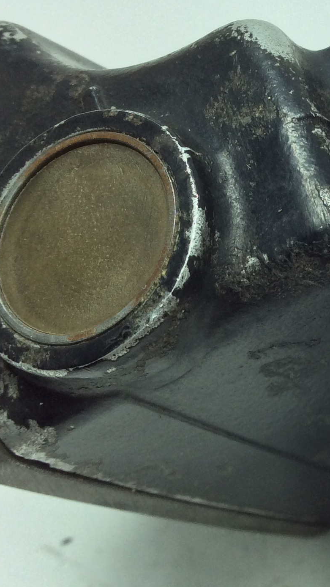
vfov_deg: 32.3
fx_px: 1011
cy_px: 247
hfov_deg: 17.5
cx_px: 415
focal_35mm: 65
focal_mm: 3.3
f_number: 2.4
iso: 32
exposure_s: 1/211
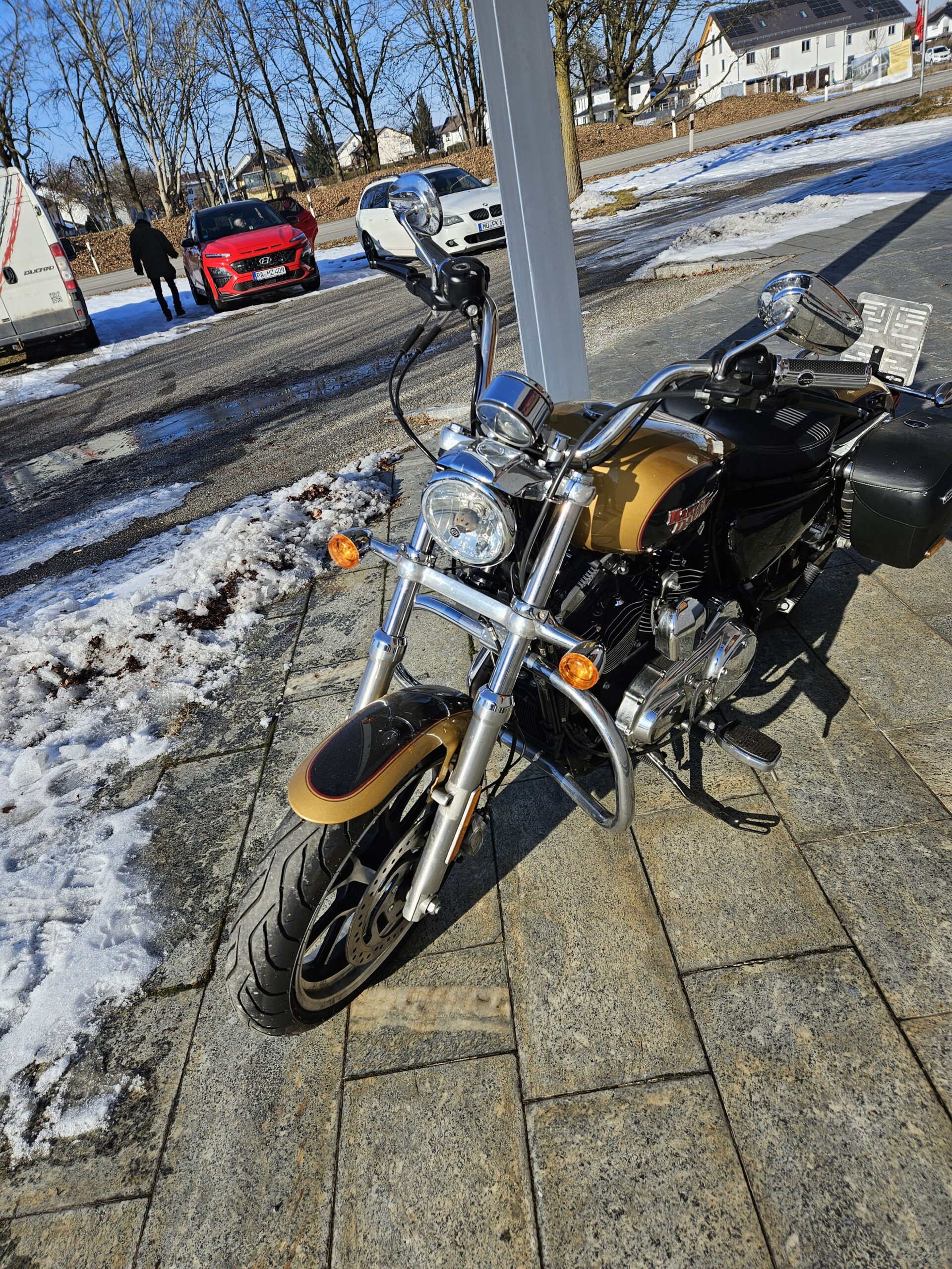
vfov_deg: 73.9
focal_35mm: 23
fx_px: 843
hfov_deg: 58.9
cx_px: 476
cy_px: 634
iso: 25
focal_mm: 5.4
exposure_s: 1/1546
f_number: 1.8
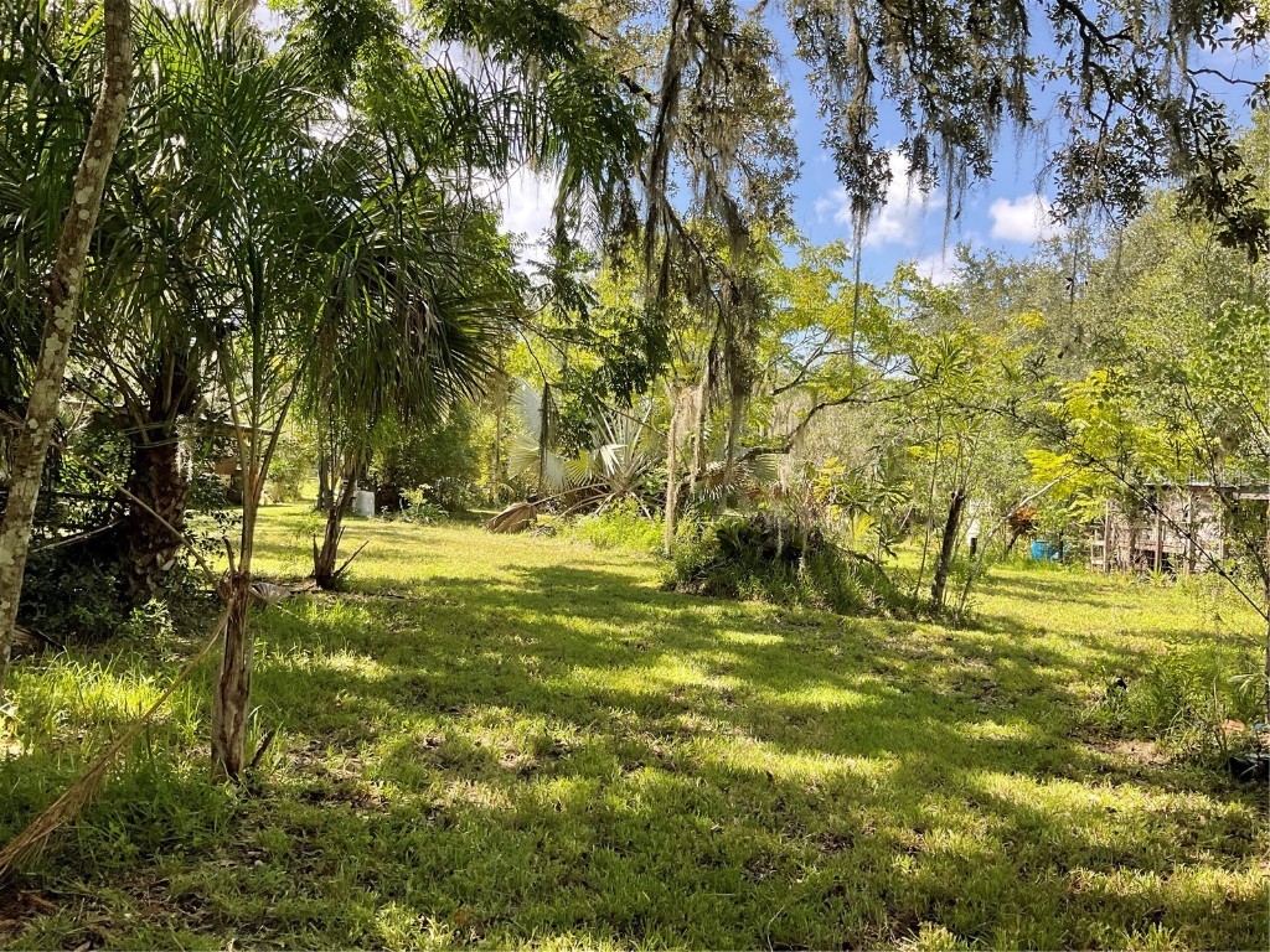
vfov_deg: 48.2
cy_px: 476
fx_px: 1064
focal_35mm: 29
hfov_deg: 61.7
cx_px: 635
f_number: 1.8
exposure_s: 1/383
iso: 16
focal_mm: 3
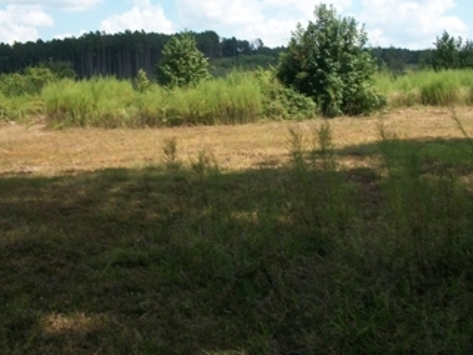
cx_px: 245
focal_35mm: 40
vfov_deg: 35.9
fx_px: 547
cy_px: 163
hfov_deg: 46.8
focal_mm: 5.7
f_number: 5.5
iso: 80
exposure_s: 1/250
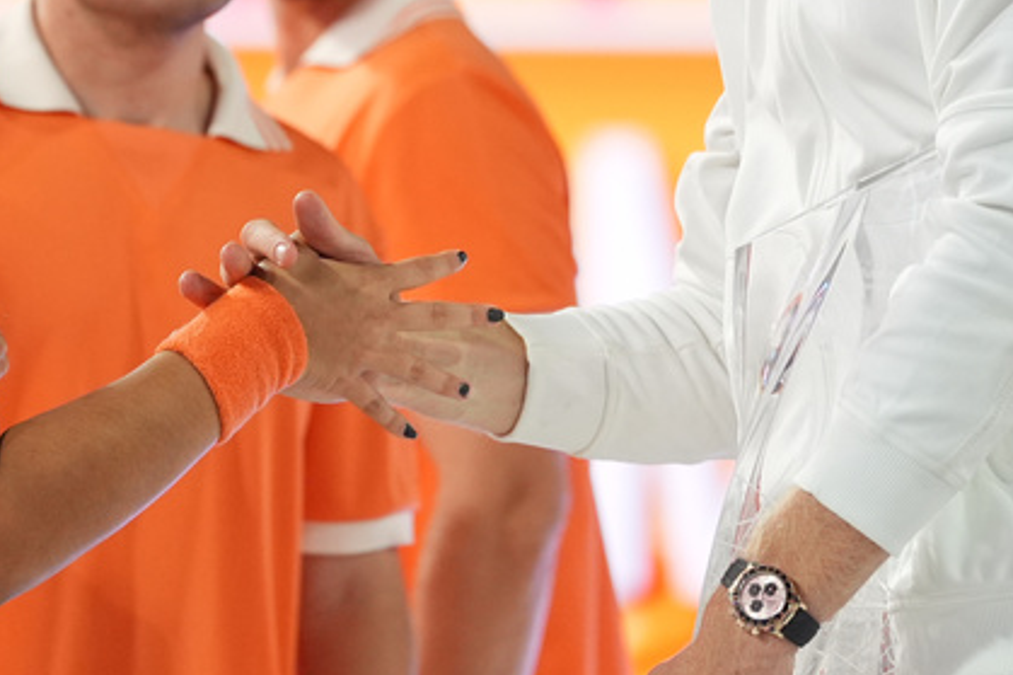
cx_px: 319
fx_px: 13754
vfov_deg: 2.8
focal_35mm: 489
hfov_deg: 4.2
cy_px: -39
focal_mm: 200
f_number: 2.8
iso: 1600
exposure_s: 1/1250
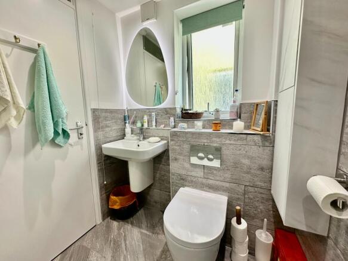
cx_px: 174
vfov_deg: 85.7
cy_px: 130
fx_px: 141
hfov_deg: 102.1
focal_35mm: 14
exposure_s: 1/100
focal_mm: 2.22
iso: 160
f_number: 2.2
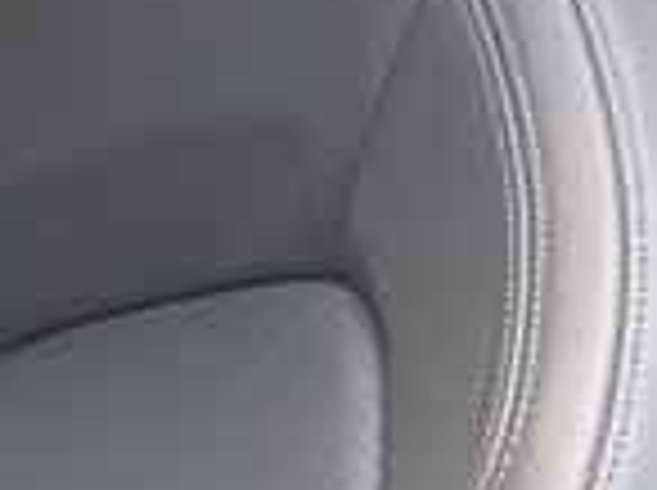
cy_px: 544
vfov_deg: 10.7
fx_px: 2596
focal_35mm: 137
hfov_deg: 12.1
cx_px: -828
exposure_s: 1/121
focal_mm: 5.96
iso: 50
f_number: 1.6
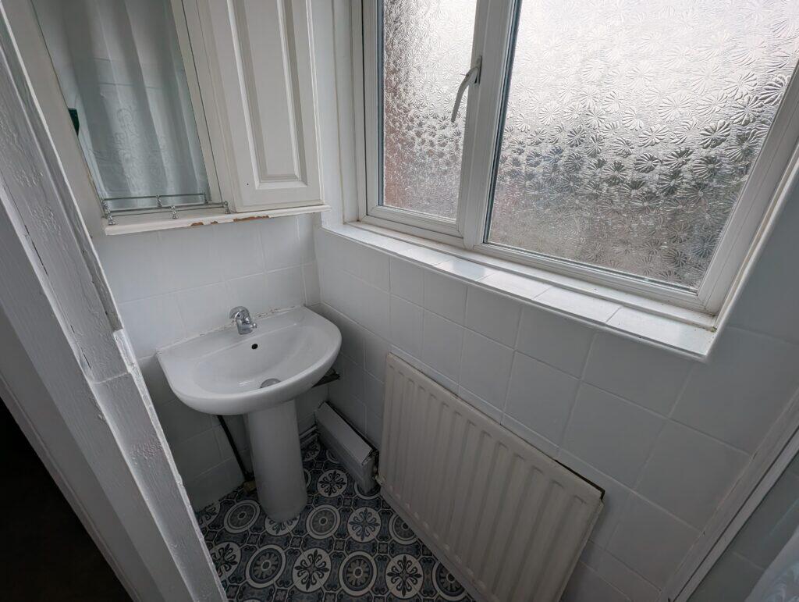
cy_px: 301
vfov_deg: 90.1
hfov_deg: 106.1
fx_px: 300
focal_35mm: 13
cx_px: 400
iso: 49
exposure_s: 1/1057
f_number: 2.2
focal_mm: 1.95
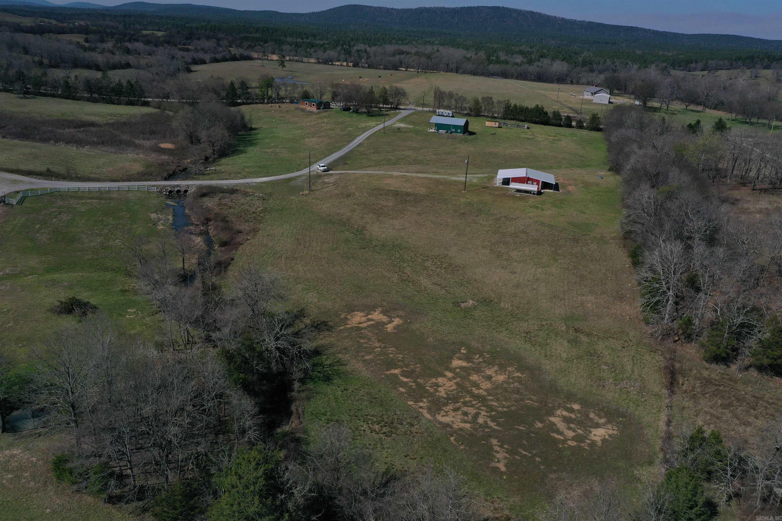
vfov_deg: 46.4
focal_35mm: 28
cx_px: 391
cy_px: 260
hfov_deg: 65.5
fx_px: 608
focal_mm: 10.26
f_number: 7.1
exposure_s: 1/800
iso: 100
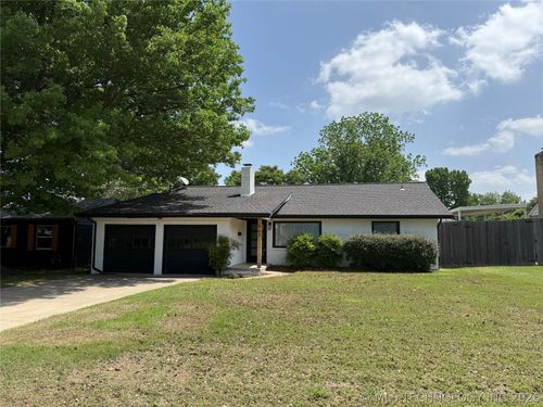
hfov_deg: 71.6
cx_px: 272
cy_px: 204
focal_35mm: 24
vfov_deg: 56.8
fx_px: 376
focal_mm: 6.76
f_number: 1.78
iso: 80
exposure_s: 1/5319
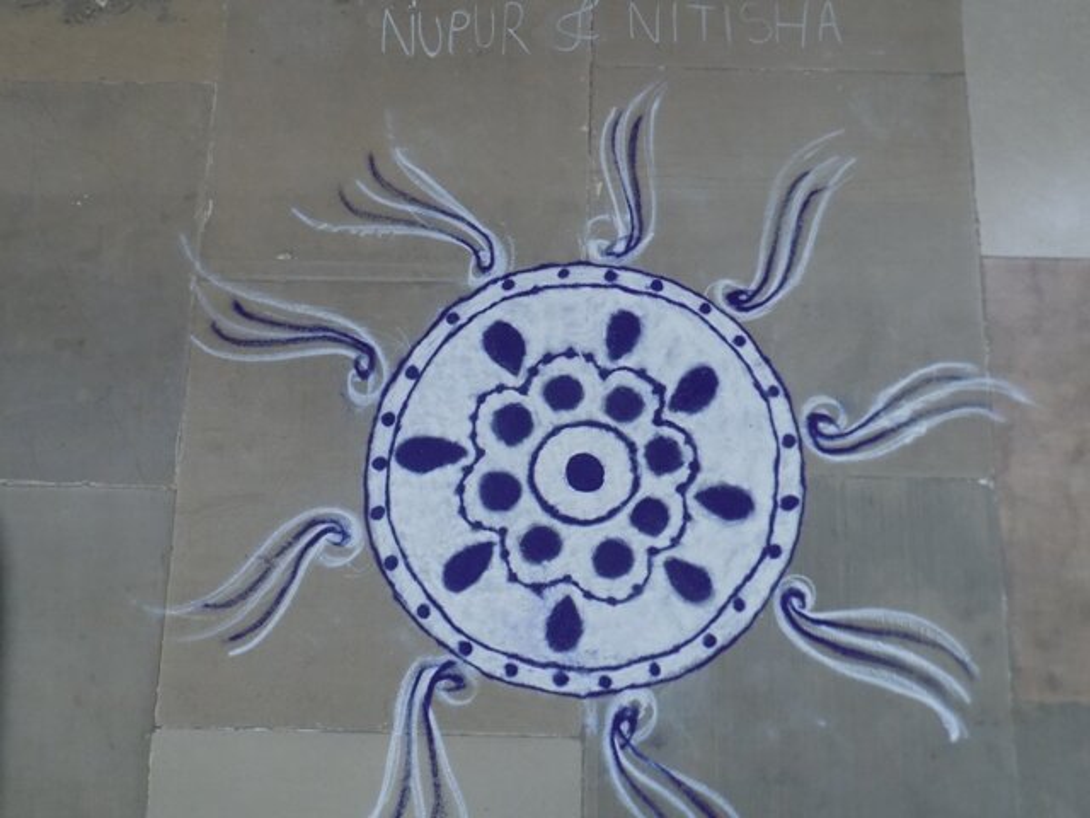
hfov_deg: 60.0
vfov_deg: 46.8
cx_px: 545
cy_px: 409
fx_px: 945
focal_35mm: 30
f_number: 3.3
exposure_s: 1/30
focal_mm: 5.3
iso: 280
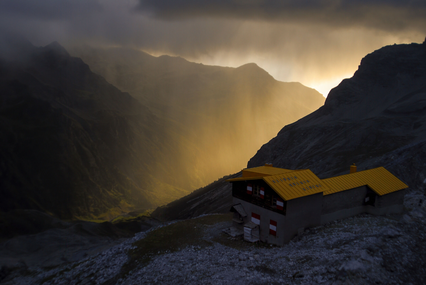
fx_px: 427
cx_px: 213
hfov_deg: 53.1
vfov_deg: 37.0
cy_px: 142
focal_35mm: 36
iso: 140
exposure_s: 1/250
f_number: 2.8
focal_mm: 24
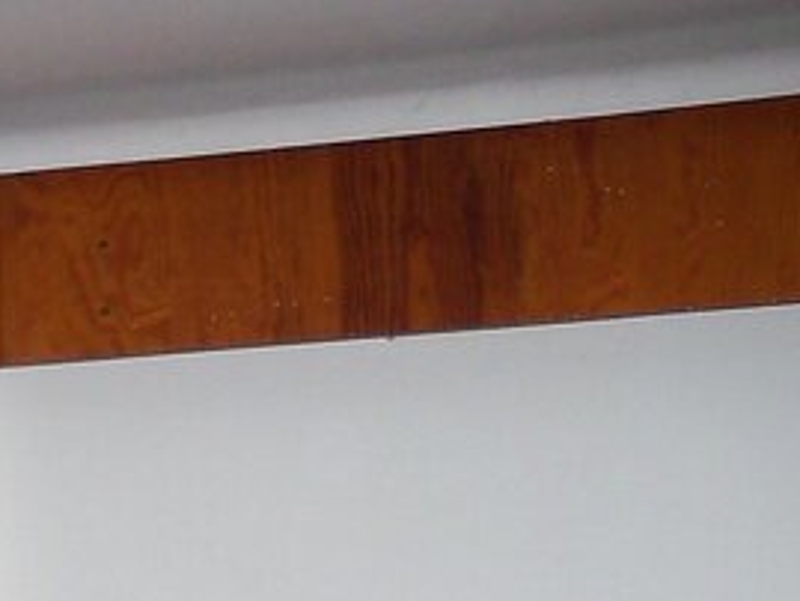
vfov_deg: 8.8
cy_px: 1336
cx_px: -889
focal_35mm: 156
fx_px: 3607
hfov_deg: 11.2
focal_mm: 6.2
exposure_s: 1/400
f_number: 3.5
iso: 100
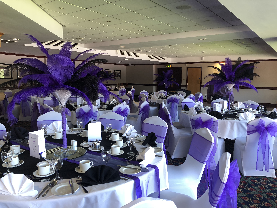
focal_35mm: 28
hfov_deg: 63.4
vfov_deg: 49.7
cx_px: 138
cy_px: 104
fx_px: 224
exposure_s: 1/33
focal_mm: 3.99
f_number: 1.8
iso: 32
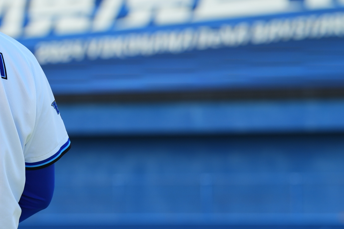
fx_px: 2532
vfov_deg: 5.2
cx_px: 109
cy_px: 90
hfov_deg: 7.8
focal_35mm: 265
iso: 320
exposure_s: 1/1000
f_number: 4.5
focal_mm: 136
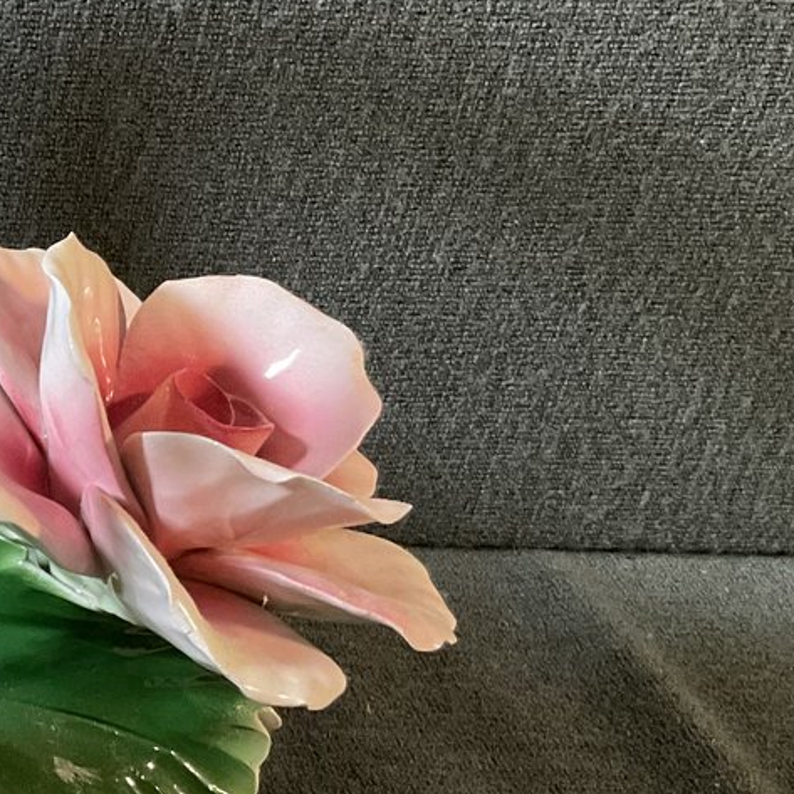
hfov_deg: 18.9
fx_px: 2128
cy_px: 461
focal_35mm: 82
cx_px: -348
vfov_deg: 21.1
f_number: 1.8
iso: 160
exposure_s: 1/60
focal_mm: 3
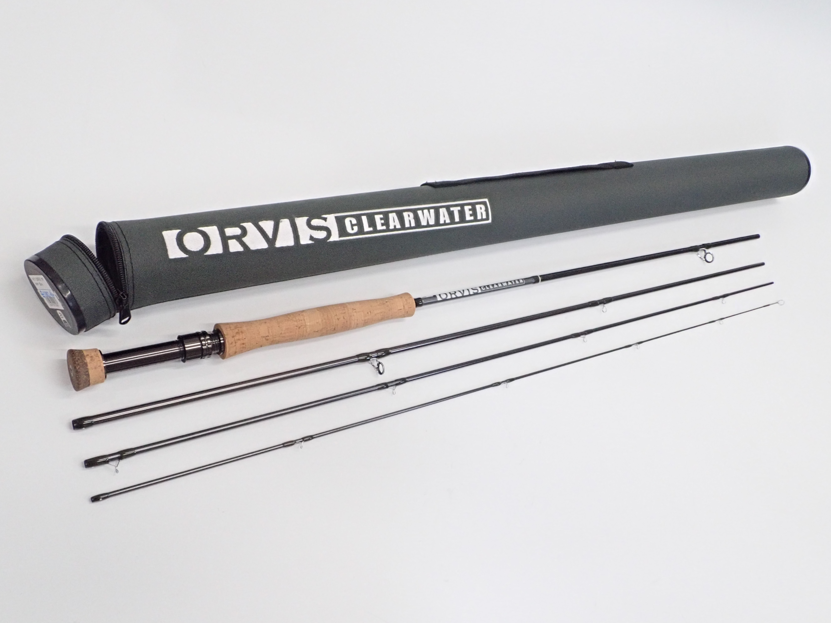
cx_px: 416
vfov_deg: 46.8
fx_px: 720
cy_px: 312
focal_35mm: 30
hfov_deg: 60.0
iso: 800
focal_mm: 5.5
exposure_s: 1/60
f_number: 3.2
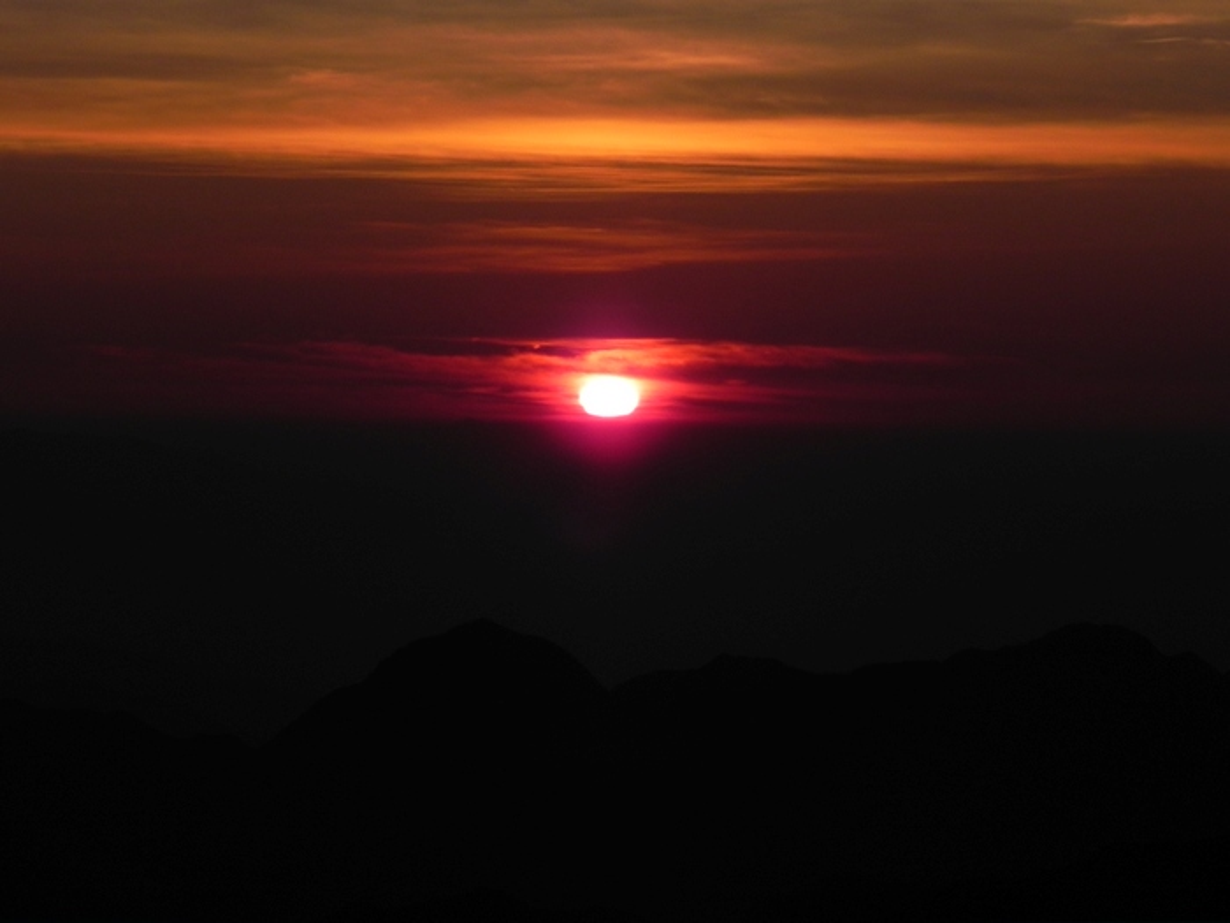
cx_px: 615
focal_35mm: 162
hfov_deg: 12.2
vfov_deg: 9.2
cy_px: 462
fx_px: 5756
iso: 160
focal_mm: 28.8
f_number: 8
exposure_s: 1/787
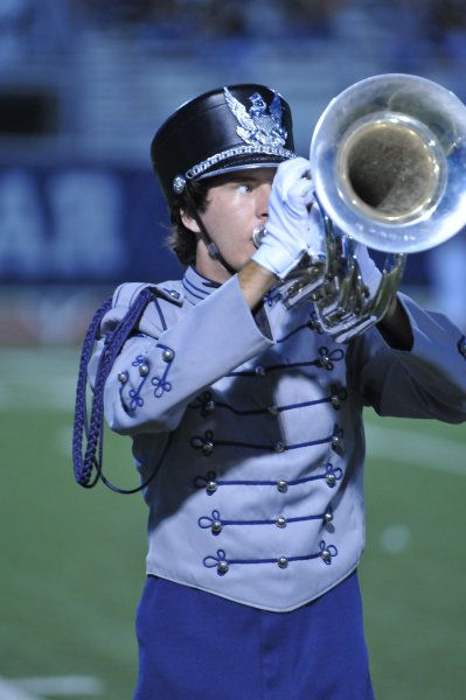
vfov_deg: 6.9
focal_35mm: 300
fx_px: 5835
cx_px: 233
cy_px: 350
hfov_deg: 4.6
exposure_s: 1/160
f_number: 2.8
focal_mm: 200
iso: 1600
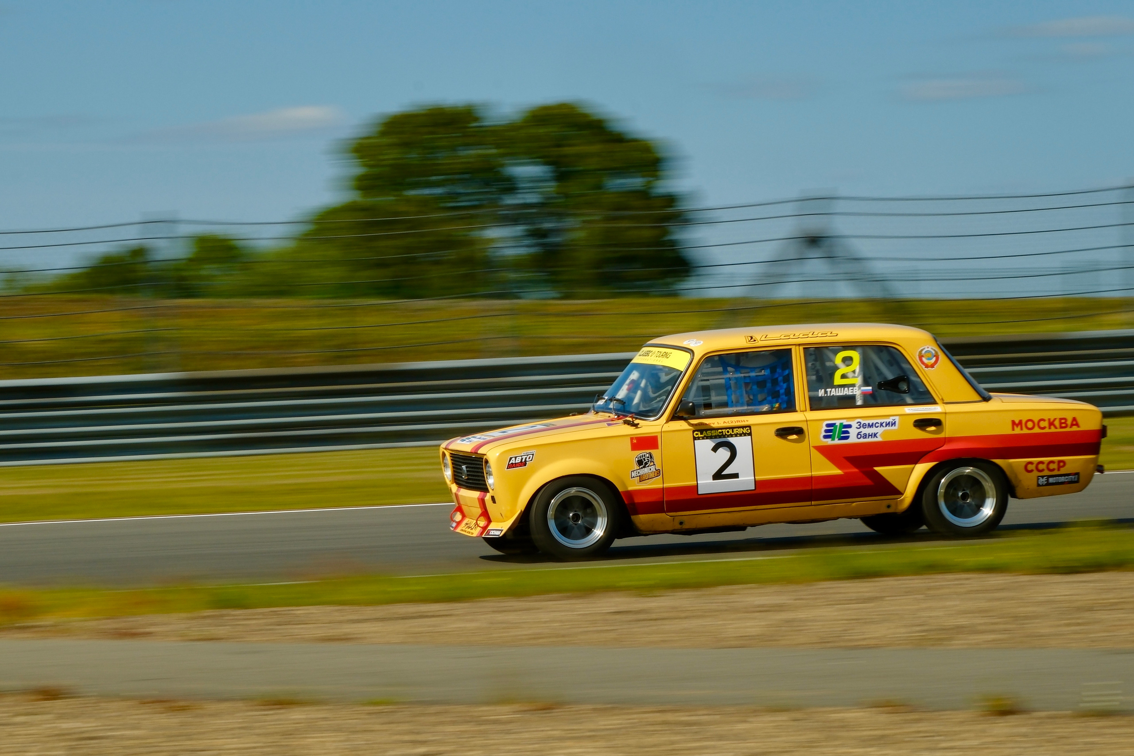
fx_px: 4441
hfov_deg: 14.6
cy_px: 378
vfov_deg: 9.7
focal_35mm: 141
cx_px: 567
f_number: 22
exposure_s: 1/125
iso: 160
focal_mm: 94.3
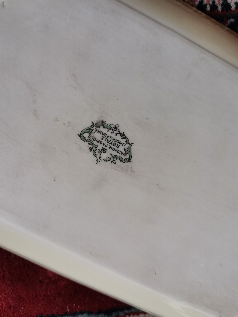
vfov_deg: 67.3
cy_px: 158
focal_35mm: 26
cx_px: 119
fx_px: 238
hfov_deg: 53.1
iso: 320
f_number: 1.8
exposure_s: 1/50
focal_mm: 4.75
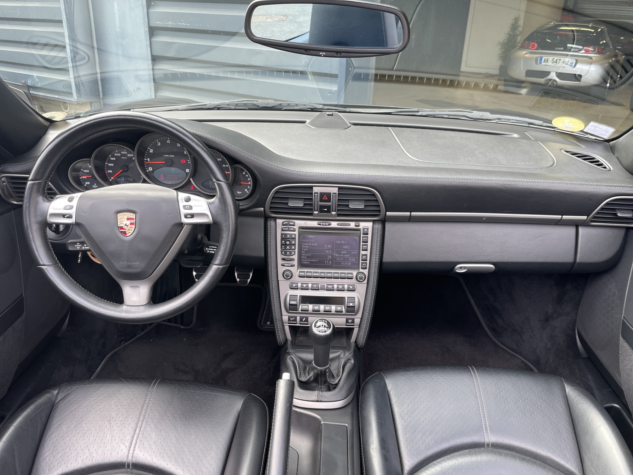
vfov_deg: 51.3
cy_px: 243
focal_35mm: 27
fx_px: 494
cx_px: 326
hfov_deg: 65.3
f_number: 1.6
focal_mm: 4.2
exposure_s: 1/231
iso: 32
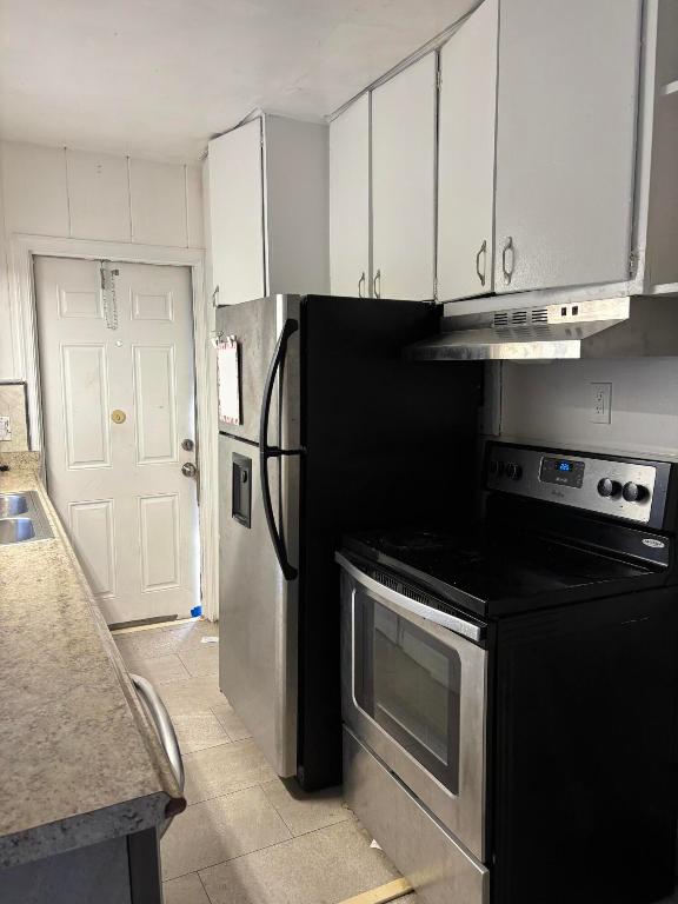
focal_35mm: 26
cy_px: 452
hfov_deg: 53.1
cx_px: 339
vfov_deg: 67.3
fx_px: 679
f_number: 1.6
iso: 160
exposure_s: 1/60
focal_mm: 5.96
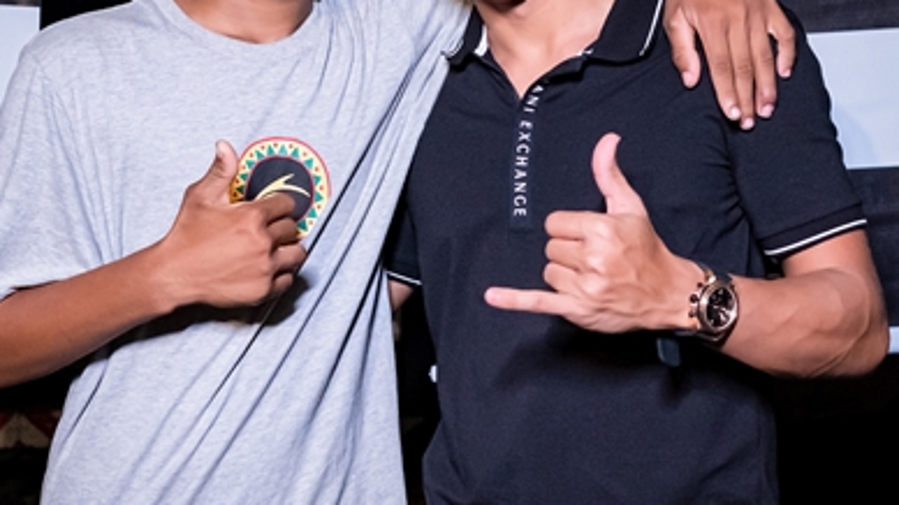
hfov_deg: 29.4
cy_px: 148
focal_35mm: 72
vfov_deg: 16.7
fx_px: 1716
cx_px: 437
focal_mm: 24
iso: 2500
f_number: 2.8
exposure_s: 1/400
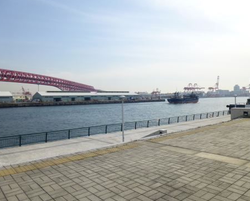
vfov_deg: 53.2
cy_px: 101
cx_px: 130
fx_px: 200
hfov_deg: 64.0
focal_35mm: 27
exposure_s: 1/200
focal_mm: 4.5
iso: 100
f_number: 9
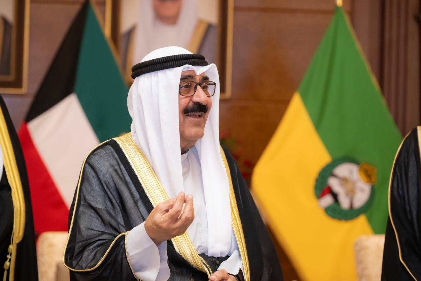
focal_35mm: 115
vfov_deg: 11.9
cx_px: 210
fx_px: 1345
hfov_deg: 17.8
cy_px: 140
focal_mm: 115
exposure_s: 1/200
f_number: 5
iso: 3200
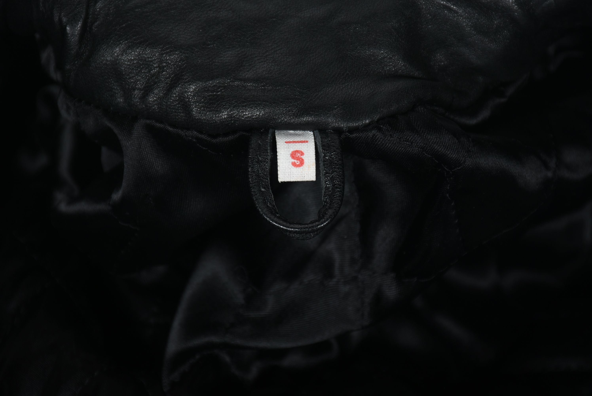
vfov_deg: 6.6
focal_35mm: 210
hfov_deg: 9.8
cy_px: 198
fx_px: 3456
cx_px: 296
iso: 200
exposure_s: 1/125
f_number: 9
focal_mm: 140
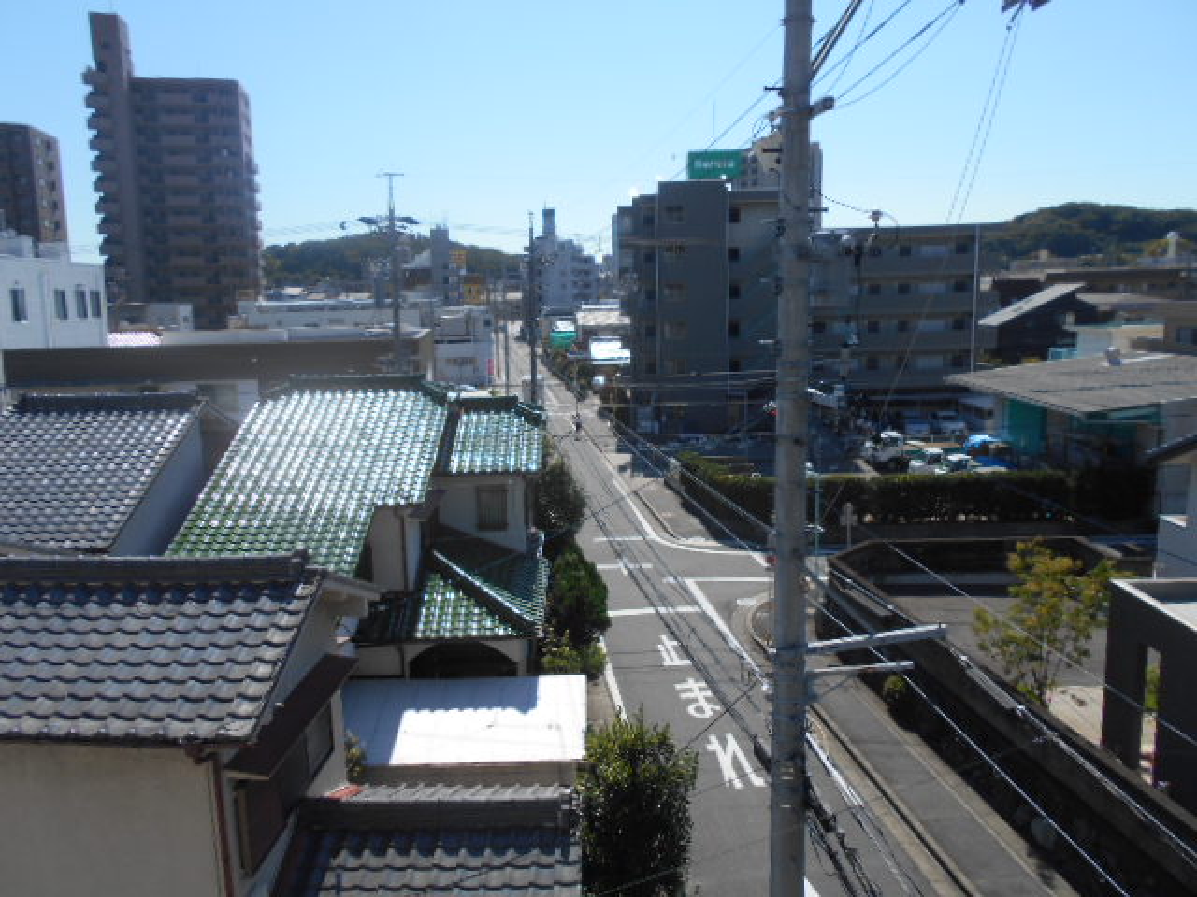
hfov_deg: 67.3
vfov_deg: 53.1
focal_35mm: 26
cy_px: 448
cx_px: 598
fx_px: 899
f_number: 3.2
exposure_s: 1/1250
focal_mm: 4.6
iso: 80
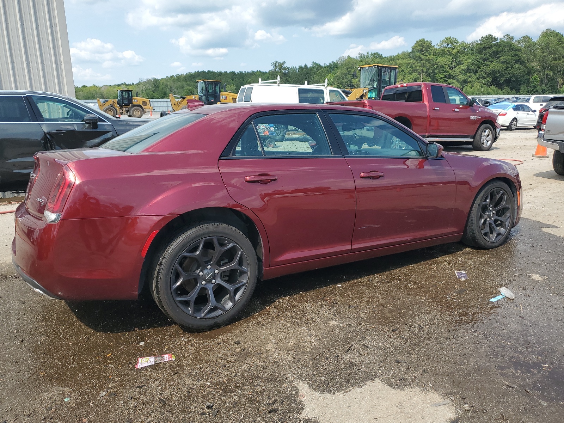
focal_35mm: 26
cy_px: 212
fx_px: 424
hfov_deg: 67.3
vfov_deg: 53.1
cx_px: 282
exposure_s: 1/1667
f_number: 1.5
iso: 50
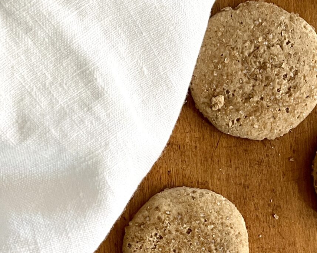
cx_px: 136
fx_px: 713
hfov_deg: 25.0
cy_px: 198
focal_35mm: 76
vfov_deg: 20.0
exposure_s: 1/60
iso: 200
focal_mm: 5.1
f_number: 1.6
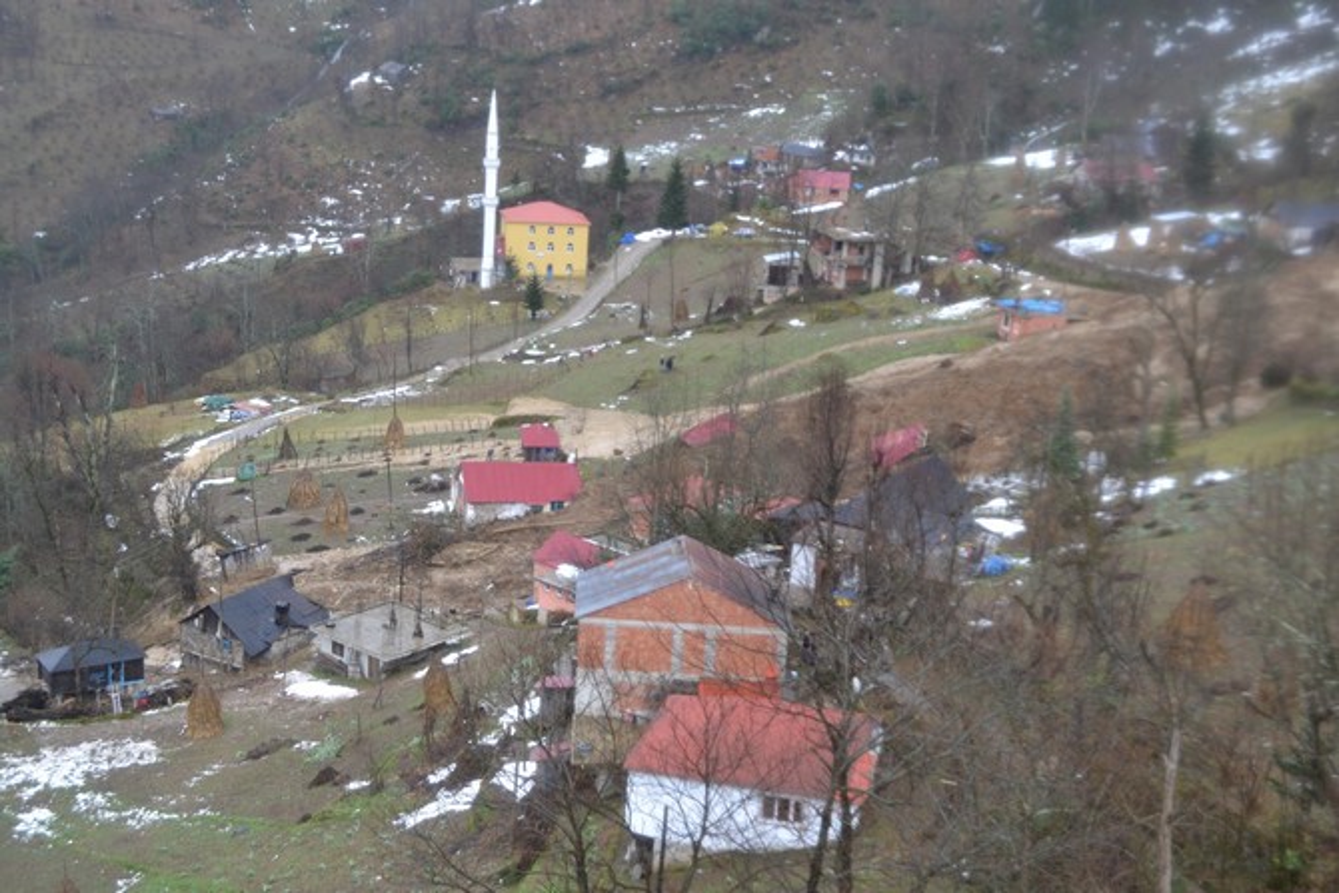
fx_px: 1786
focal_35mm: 48
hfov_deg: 41.1
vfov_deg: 28.1
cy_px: 446
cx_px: 670
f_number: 5.6
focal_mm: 32
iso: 400
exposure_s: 1/125
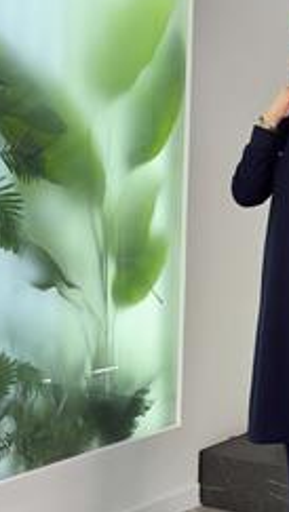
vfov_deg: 23.9
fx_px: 1210
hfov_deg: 13.4
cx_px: 310
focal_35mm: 89
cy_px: 243
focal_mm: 6.76
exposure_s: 1/182
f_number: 1.78
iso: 80
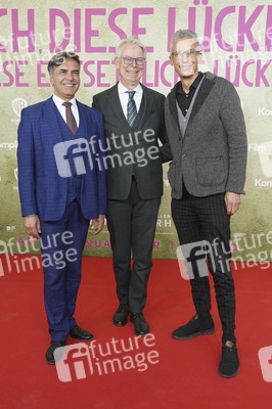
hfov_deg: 38.8
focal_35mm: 34
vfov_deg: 55.8
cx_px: 136
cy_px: 204
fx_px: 386
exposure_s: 1/250
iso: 1000
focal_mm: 34
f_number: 4.5
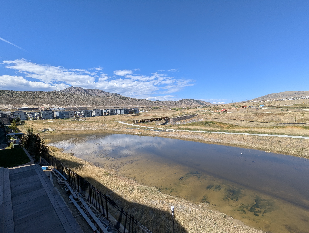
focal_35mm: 16
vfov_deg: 78.2
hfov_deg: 94.4
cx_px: 154
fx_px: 143
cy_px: 116
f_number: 2.2
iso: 48
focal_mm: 2.35
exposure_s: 1/1603
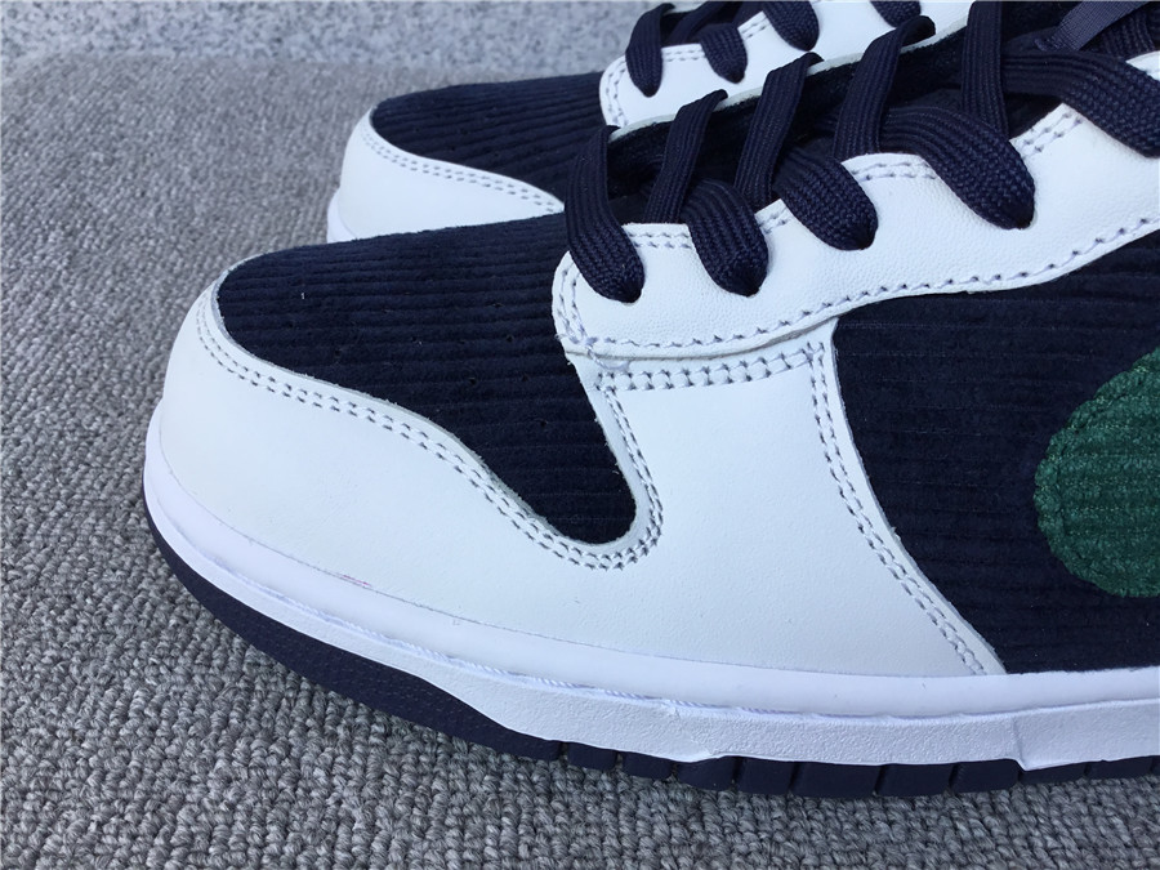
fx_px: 1039
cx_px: 580
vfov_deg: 45.4
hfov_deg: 58.4
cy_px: 435
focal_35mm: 31
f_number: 2.4
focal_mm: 3.3
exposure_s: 1/386
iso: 25
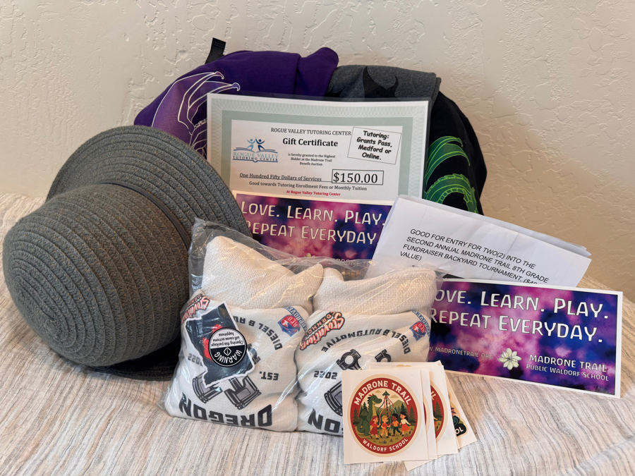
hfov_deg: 71.6
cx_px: 318
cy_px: 238
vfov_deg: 56.8
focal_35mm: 24
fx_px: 440
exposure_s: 1/120
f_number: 1.78
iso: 160
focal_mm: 6.76
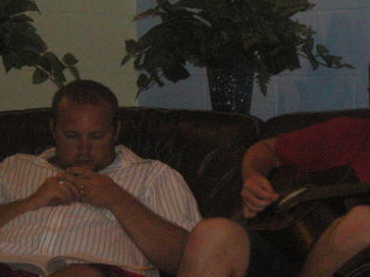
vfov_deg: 7.4
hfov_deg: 9.8
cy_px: 176
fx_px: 2148
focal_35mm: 201
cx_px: 315
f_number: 5.9
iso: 640
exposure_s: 1/120
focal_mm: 18.9
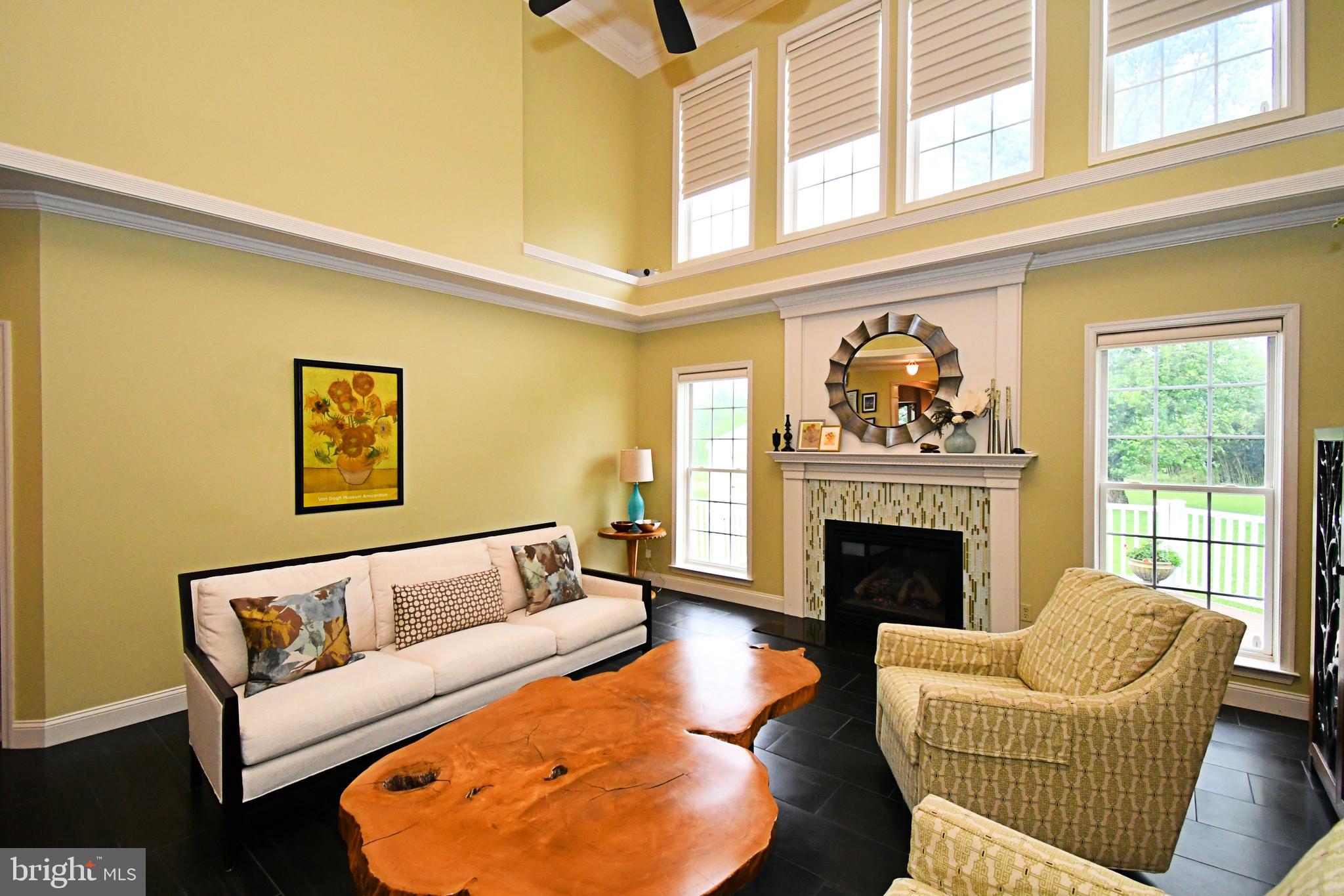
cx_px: 672
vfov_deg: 77.3
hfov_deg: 100.4
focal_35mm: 15
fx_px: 560
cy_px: 448
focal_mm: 10
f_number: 4.5
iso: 1600
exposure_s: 1/200
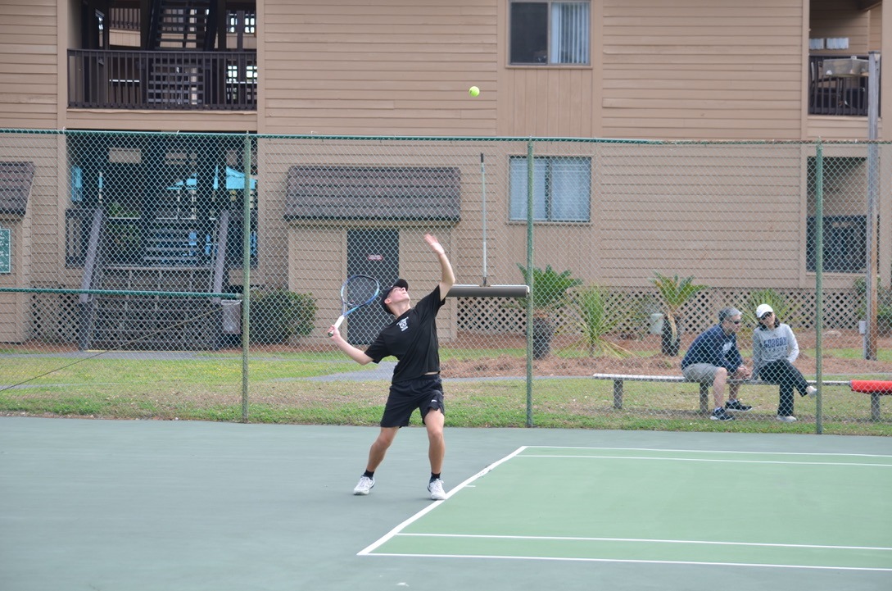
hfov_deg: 16.1
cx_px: 446
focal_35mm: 128
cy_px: 296
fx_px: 3152
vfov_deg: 10.7
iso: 100
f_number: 4.5
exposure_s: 1/200
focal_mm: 85
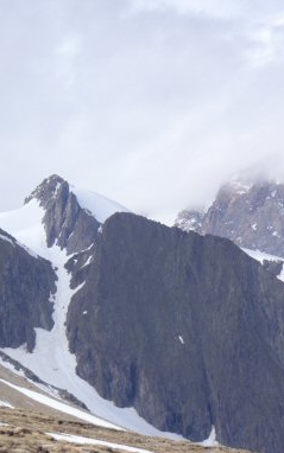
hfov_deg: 6.6
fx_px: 2463
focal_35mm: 199
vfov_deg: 10.5
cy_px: 226
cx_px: 88
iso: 80
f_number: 5.9
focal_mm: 25
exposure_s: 1/320
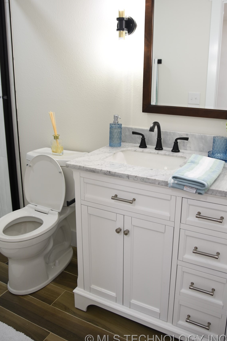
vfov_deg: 60.7
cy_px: 147
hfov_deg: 42.8
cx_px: 123
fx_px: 289
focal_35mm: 31
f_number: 3.2
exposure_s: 1/25
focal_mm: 17
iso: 100
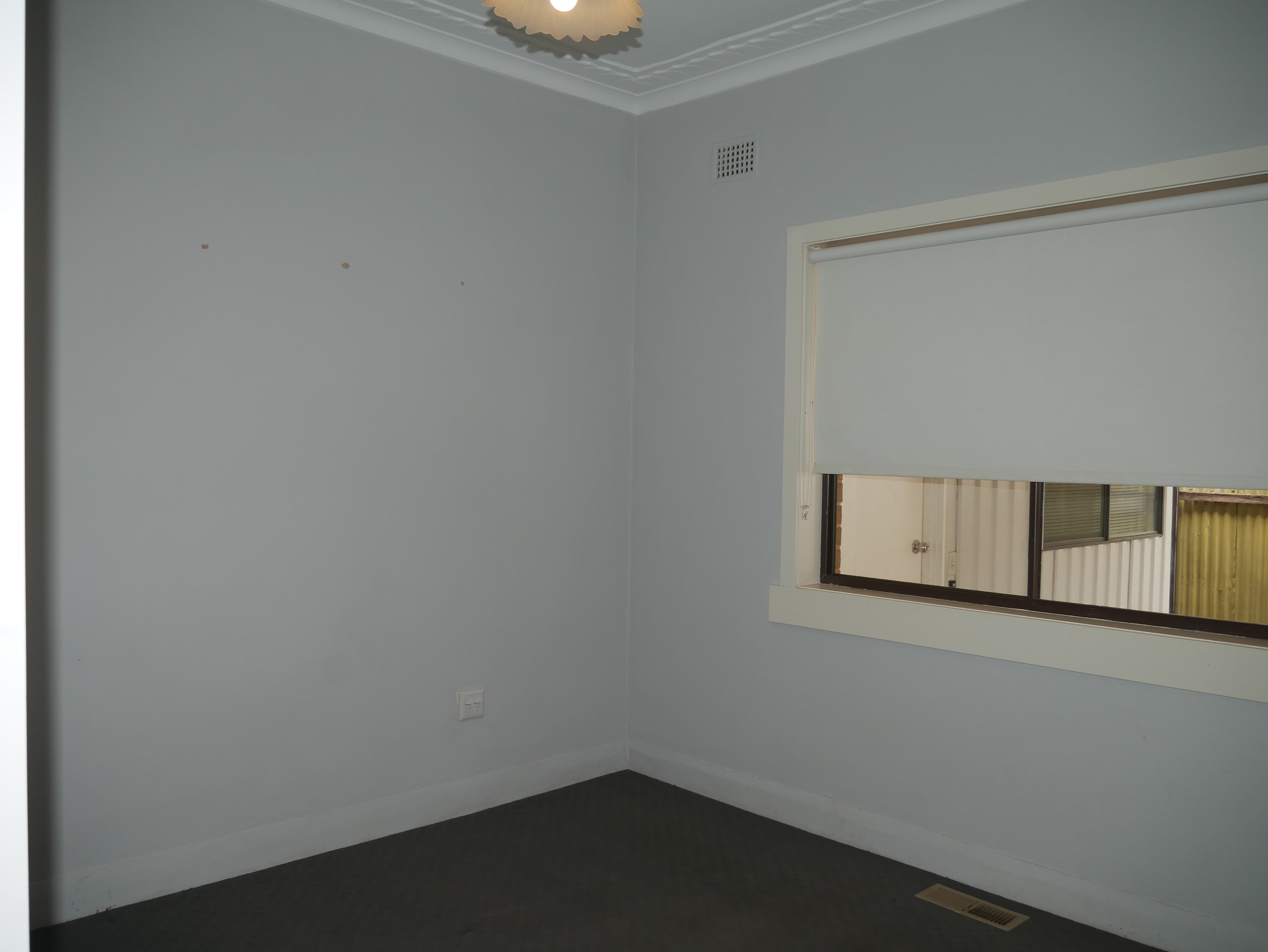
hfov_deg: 63.4
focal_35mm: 28
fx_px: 1026
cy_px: 476
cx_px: 634
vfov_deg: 49.8
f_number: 3.5
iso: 200
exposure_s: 1/125
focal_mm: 14
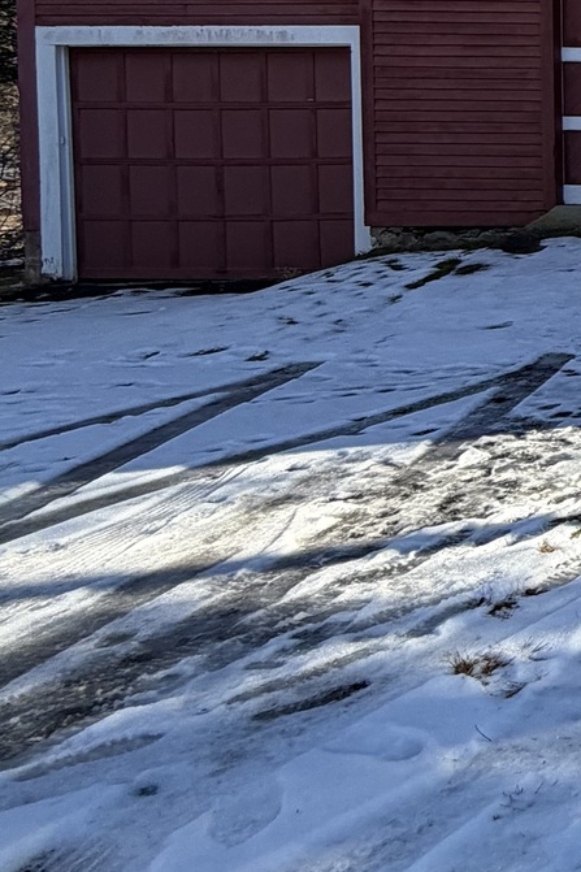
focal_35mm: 50
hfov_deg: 19.3
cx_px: 1081
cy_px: 192
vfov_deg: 38.3
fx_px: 1211
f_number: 2.2
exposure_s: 1/502
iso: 50
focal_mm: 2.22
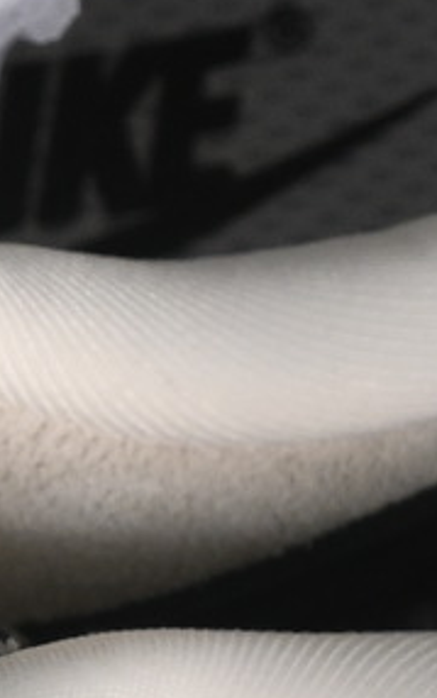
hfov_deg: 1.8
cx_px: -999
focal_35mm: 744
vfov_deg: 2.8
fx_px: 14163
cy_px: 1213
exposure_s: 1/80
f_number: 7.1
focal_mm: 50
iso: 160
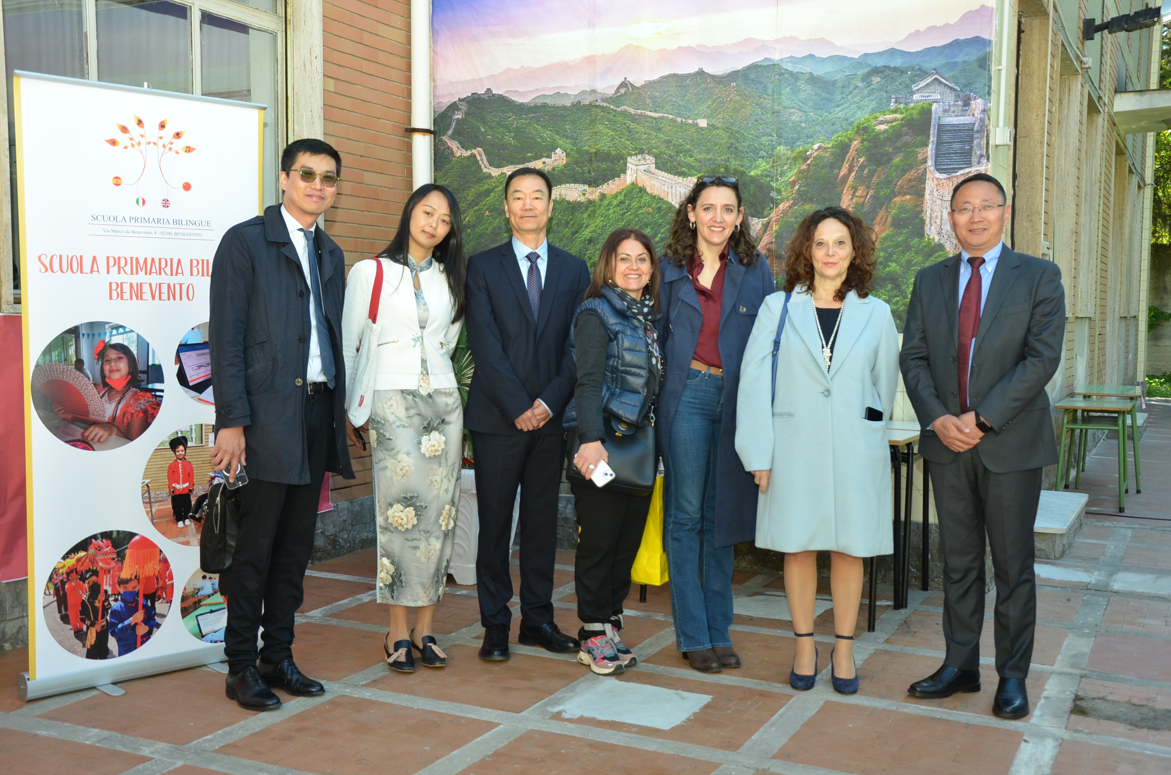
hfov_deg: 51.4
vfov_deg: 35.3
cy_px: 388
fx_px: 1217
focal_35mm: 38
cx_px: 586
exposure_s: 1/250
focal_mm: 25
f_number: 5.6
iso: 720
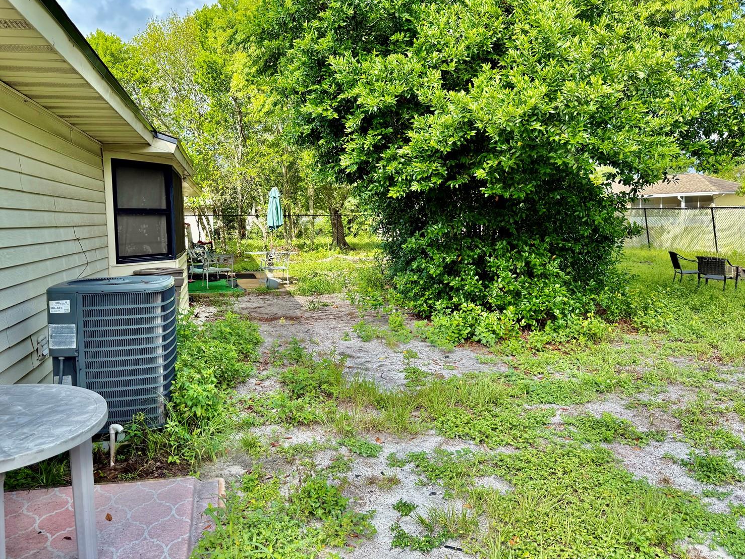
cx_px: 347
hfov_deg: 67.2
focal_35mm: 26
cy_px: 257
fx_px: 560
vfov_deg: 53.0
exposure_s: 1/1493
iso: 100
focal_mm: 6.76
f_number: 1.78
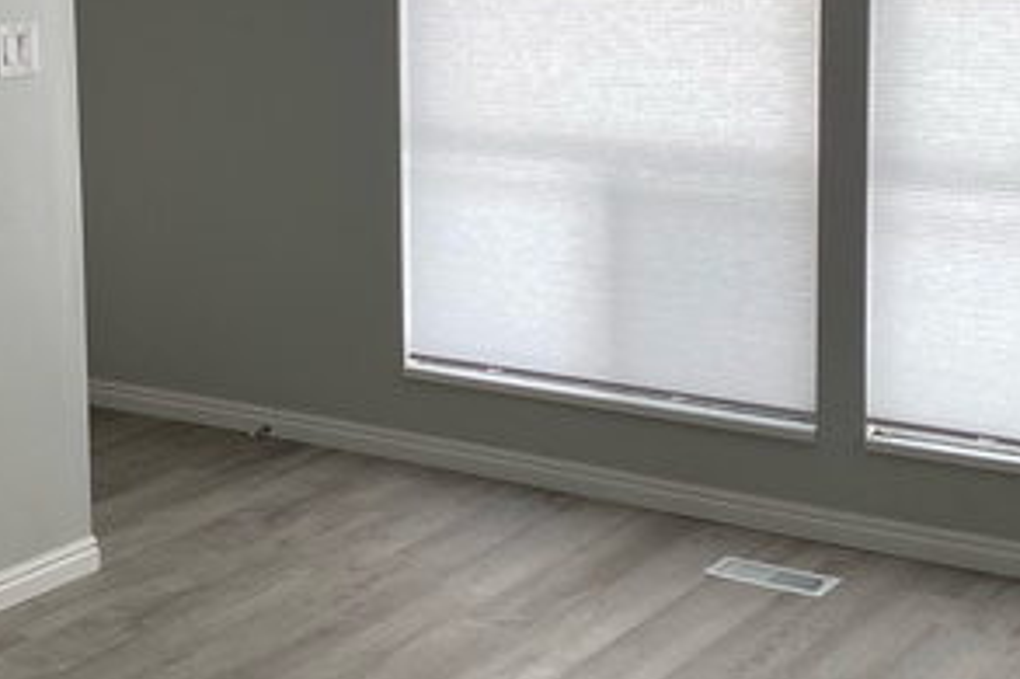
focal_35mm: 71
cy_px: 150
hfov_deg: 28.4
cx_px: 421
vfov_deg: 19.0
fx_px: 2010
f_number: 1.8
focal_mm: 4.25
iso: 32
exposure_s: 1/912
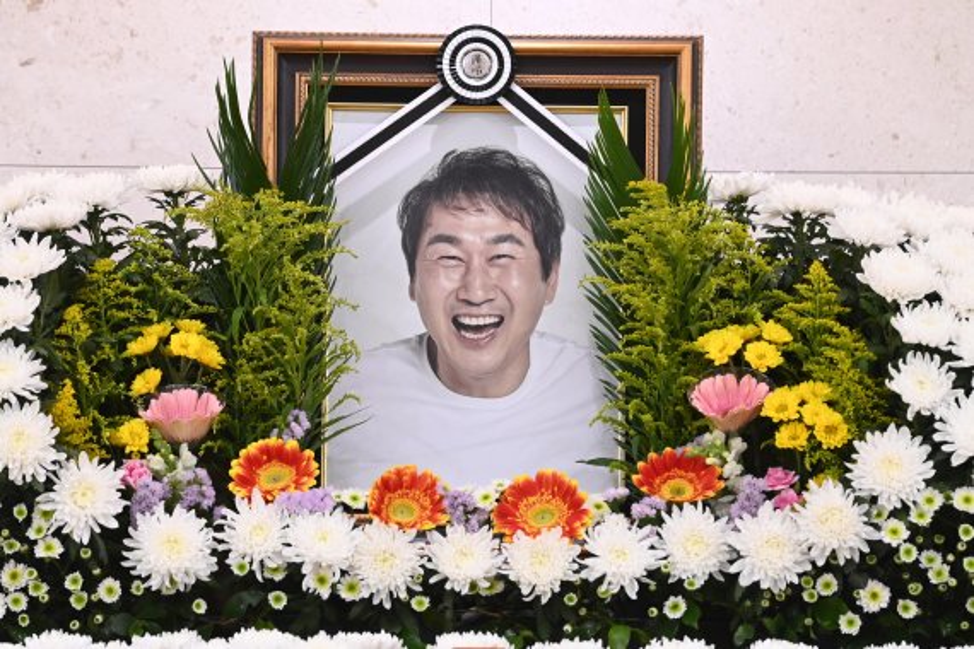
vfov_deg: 6.9
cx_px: 487
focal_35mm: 200
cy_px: 324
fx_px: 5411
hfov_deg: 10.3
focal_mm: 200
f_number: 4
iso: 5000
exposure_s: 1/500
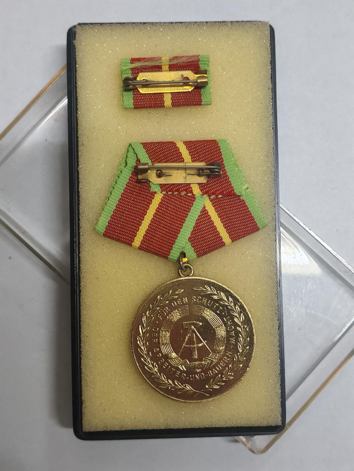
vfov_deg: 35.5
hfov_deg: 27.0
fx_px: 736
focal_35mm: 54
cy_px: 236
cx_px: 177
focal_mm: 5.52
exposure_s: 1/50
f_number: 1.95
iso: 800
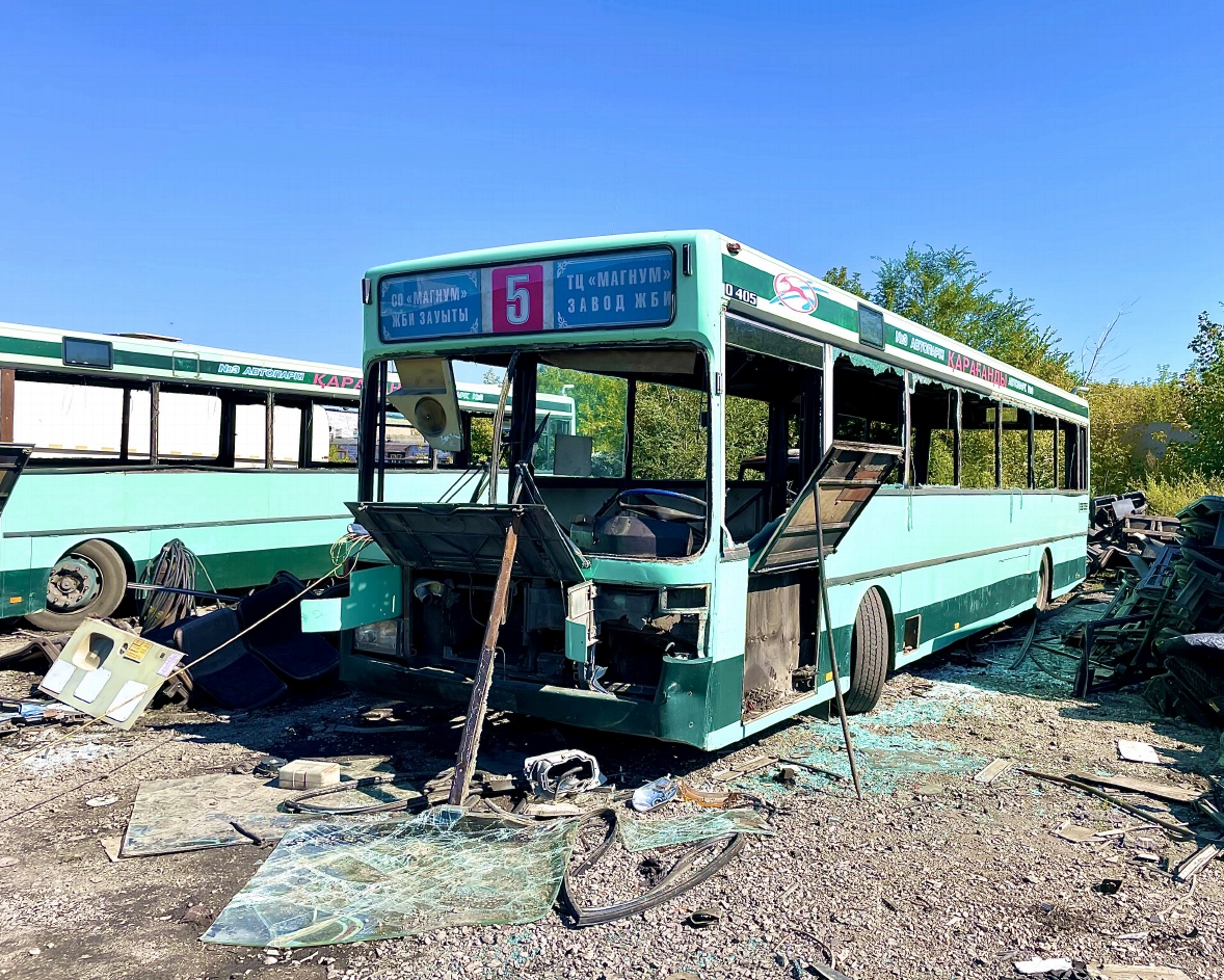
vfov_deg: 51.5
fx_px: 1015
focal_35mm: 28
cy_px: 495
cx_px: 661
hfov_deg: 62.1
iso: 32
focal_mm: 4.2
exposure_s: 1/3205
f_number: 1.6
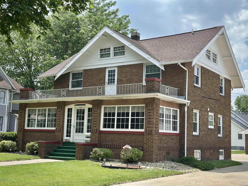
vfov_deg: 30.3
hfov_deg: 39.7
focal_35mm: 48
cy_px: 93
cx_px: 124
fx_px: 344
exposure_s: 1/2597
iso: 100
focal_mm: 6.86
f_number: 1.78
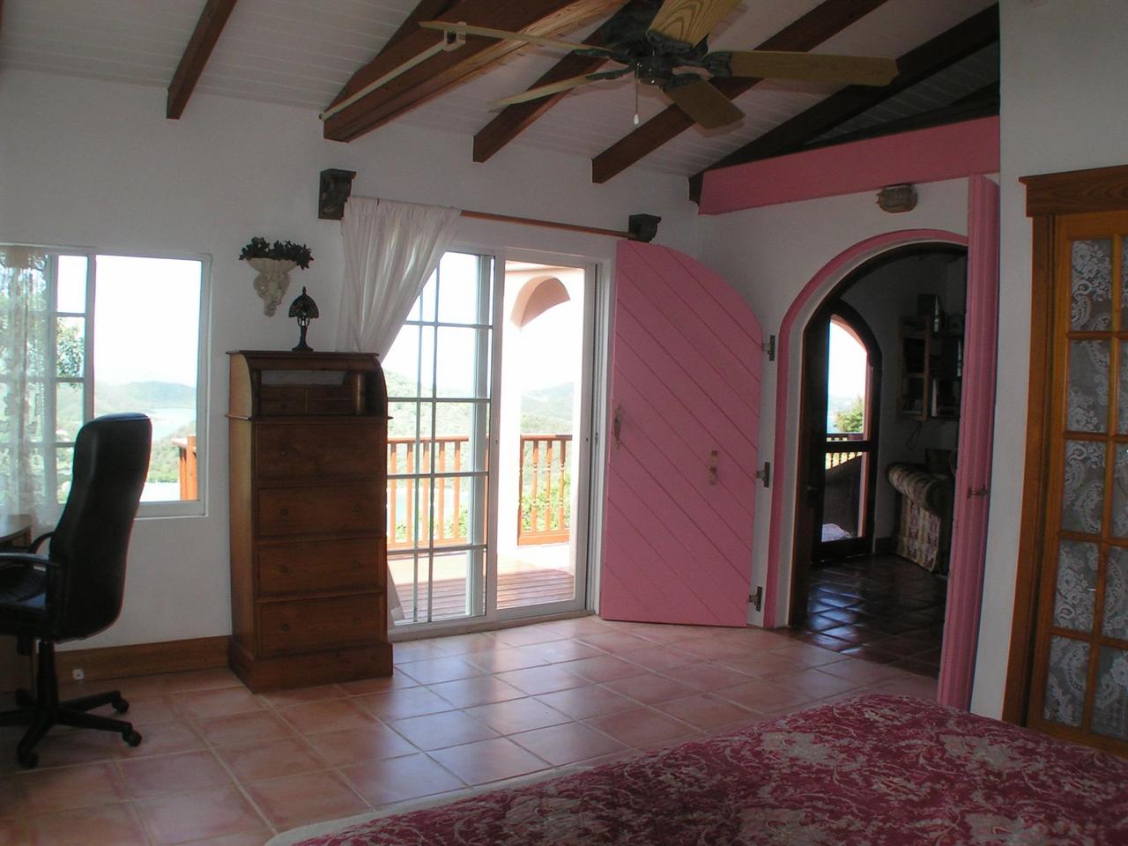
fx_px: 1238
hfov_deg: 49.0
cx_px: 564
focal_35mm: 38
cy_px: 423
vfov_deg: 37.7
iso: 64
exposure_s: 1/40
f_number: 6.3
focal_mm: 5.8
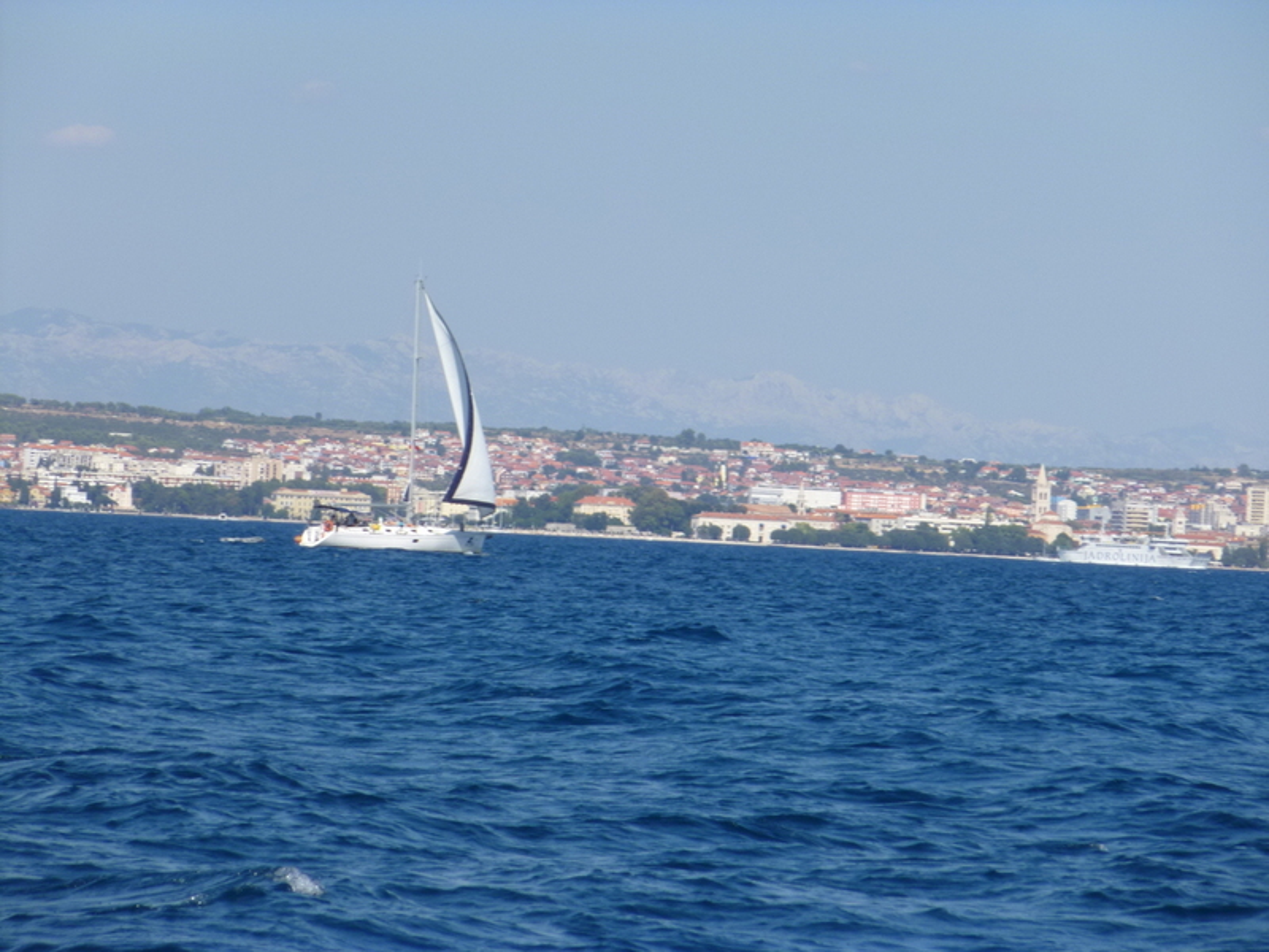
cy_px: 476
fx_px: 7112
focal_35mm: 194
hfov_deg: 10.2
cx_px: 634
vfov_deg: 7.7
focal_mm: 34.6
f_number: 5.8
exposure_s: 1/400
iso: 100
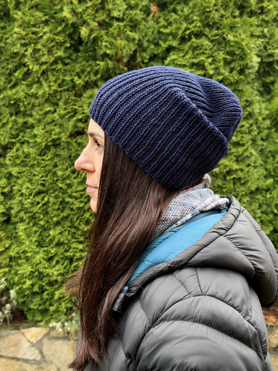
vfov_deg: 39.7
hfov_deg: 30.3
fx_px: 514
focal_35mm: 48
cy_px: 186
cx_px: 139
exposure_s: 1/60
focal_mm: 6.76
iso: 125
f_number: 1.78
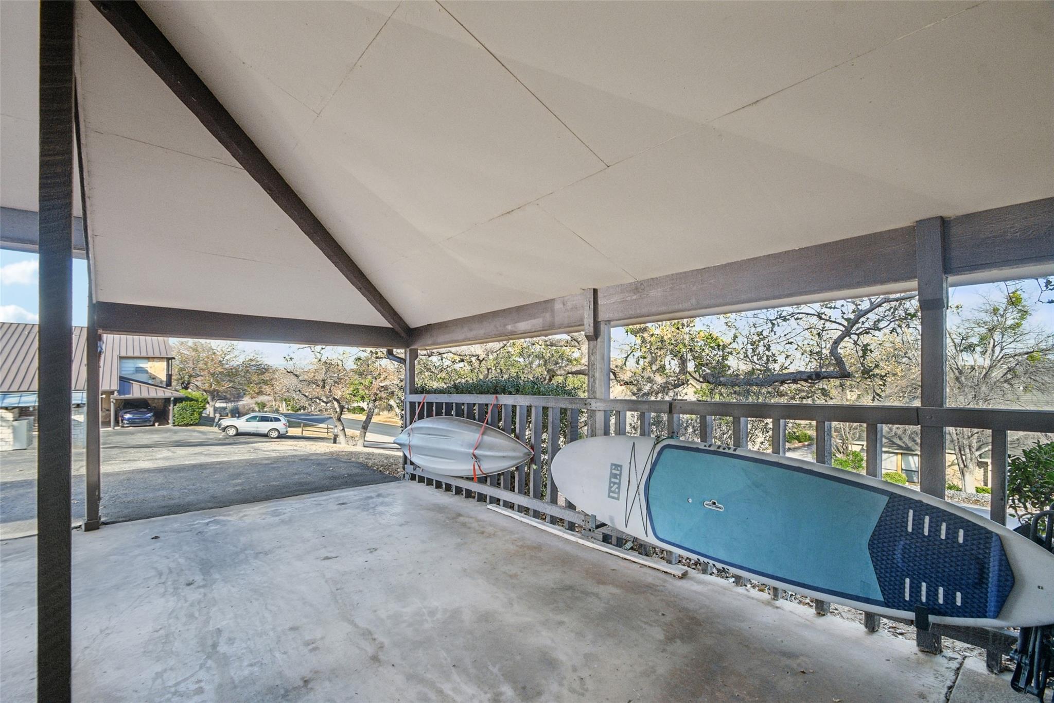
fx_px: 439
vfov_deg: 77.3
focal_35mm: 15
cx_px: 527
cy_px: 352
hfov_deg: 100.4
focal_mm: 10
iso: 400
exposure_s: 1/80
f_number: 8
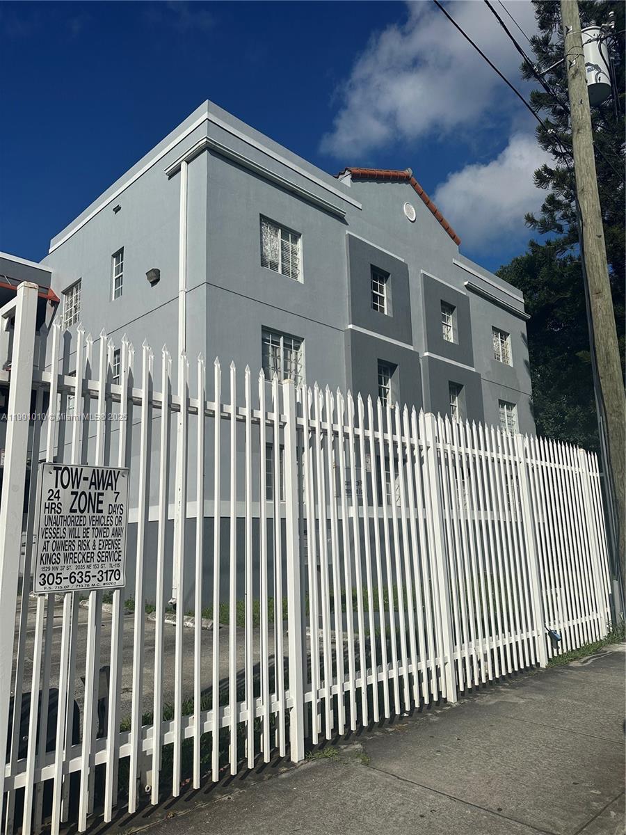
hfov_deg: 56.8
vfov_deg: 71.6
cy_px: 418
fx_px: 579
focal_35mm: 24
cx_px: 313
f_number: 1.78
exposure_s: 1/13699
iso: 80
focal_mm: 6.86
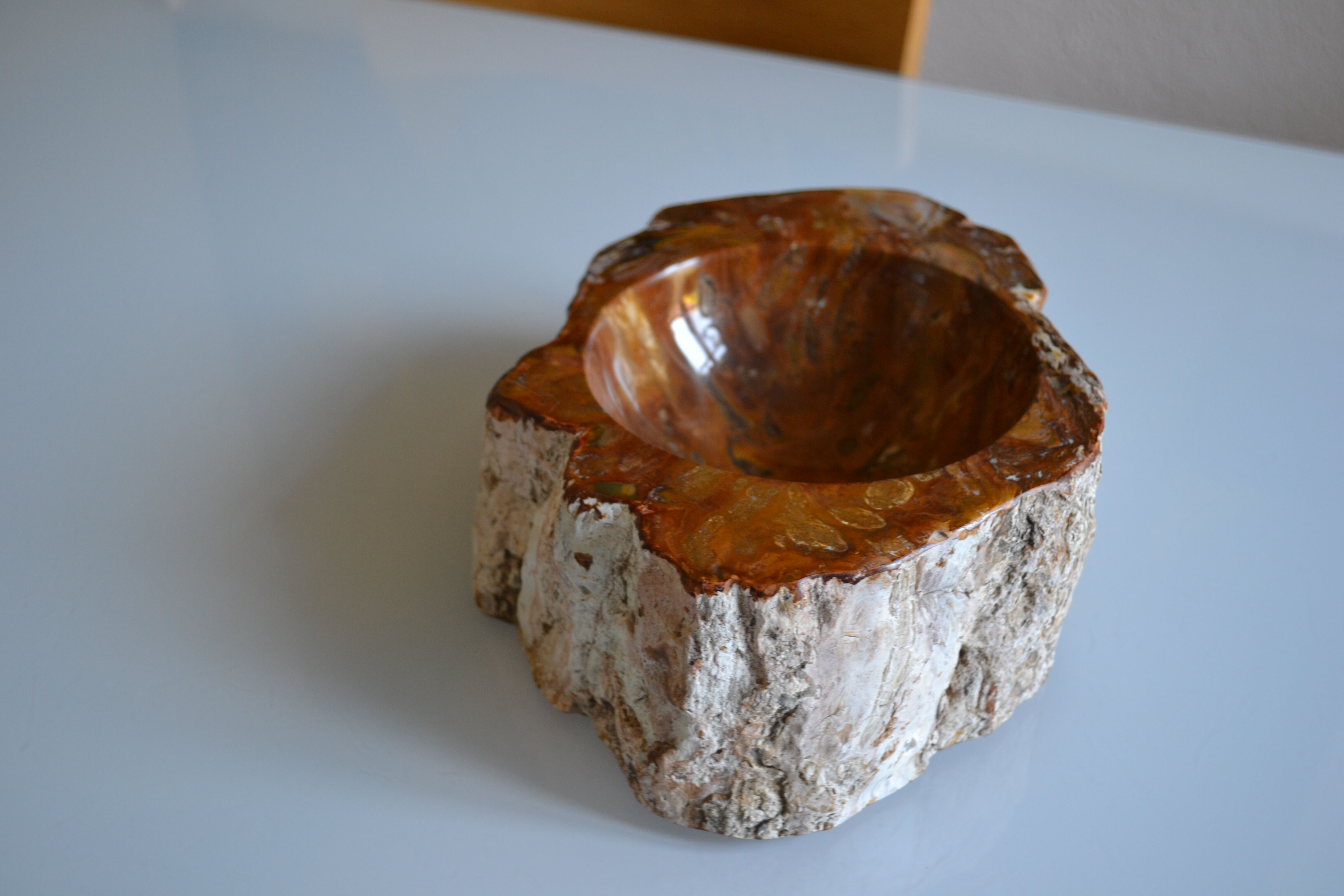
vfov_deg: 36.9
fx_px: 1344
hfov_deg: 53.1
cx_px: 672
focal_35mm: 36
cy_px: 448
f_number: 4
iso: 400
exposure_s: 1/30
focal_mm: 24
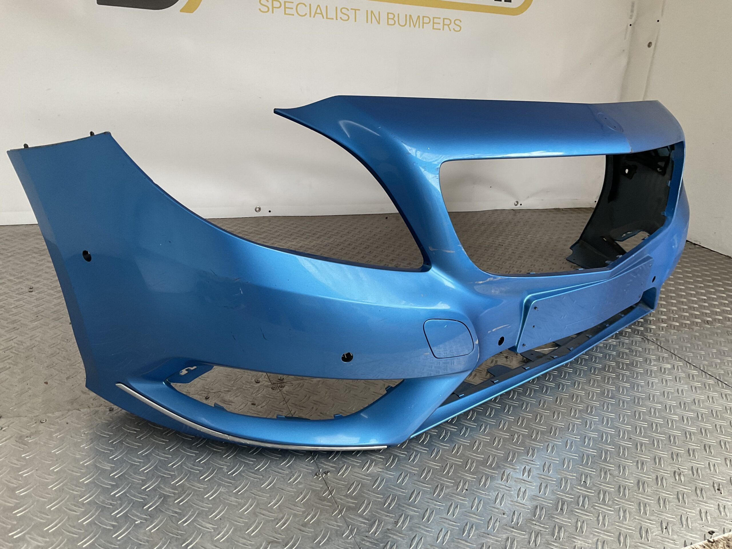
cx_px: 366
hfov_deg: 61.7
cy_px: 274
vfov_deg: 48.2
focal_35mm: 29
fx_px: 613
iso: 50
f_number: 1.8
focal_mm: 3
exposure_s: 1/50
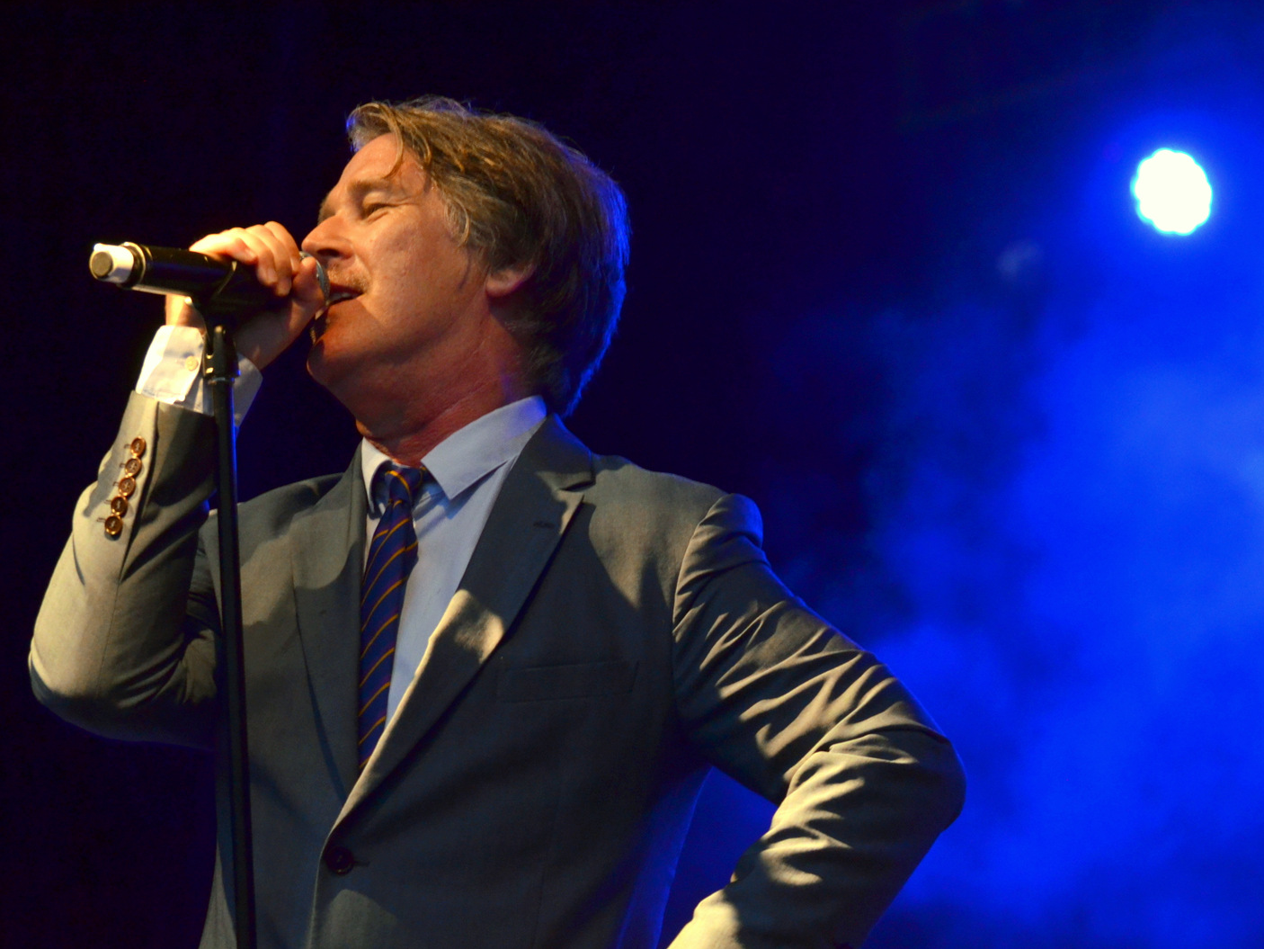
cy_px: 473
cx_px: 676
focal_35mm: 190
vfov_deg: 7.8
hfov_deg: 10.4
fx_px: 6939
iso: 1600
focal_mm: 116
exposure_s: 1/80
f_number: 4.8
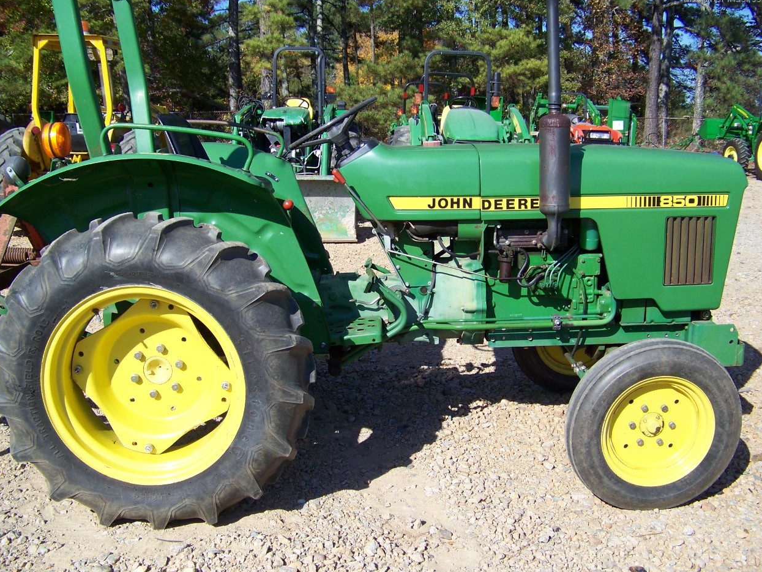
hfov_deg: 50.1
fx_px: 815
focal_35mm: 37
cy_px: 282
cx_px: 378
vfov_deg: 38.7
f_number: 2.8
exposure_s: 1/640
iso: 64
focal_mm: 5.85
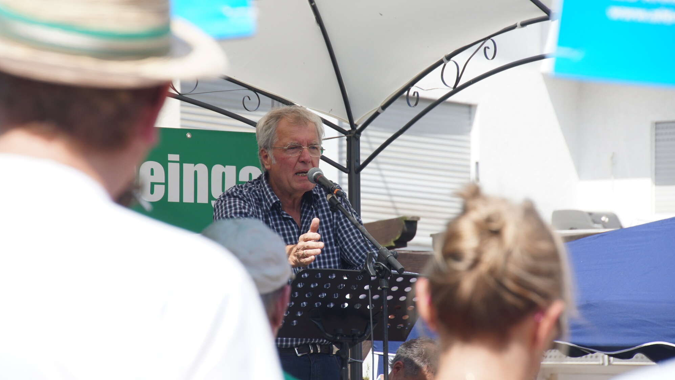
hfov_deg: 9.8
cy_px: 177
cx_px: 339
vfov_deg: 5.5
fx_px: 3956
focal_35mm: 221
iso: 200
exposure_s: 1/350
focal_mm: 140
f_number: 8
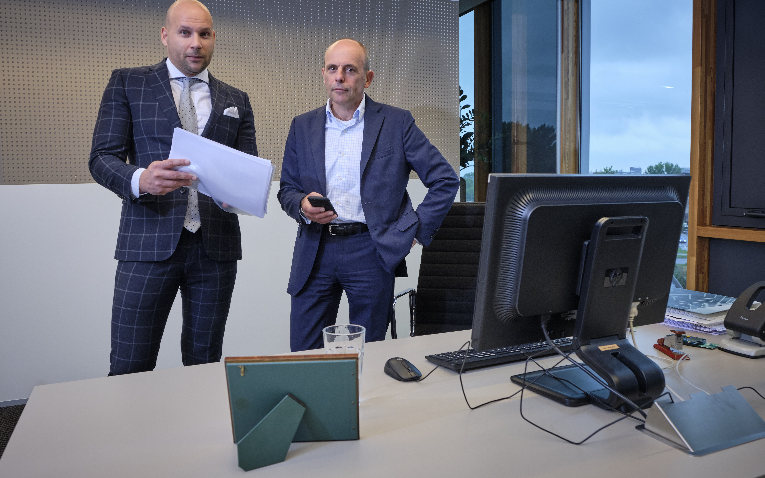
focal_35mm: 28
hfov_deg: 66.5
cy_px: 234
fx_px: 584
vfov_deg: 44.5
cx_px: 379
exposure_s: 1/125
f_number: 4
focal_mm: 17
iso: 500
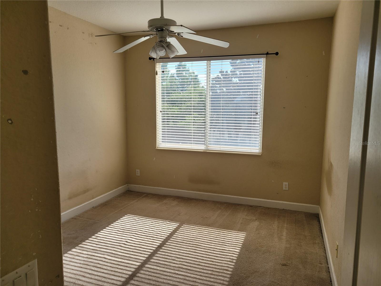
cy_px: 143
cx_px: 190
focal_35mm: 26
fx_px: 286
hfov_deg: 67.3
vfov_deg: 53.1
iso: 40
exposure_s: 1/617
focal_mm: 5.4
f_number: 1.8
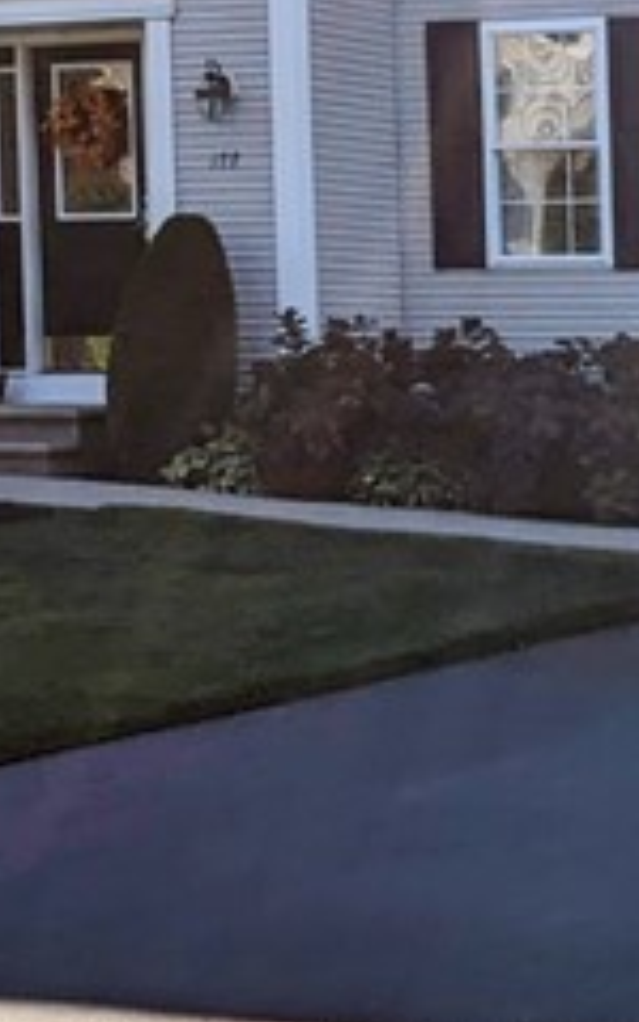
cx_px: 1189
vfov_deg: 17.1
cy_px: 575
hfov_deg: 10.1
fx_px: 3399
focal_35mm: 122
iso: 47
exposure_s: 1/3906
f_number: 1.8
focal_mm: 4.44
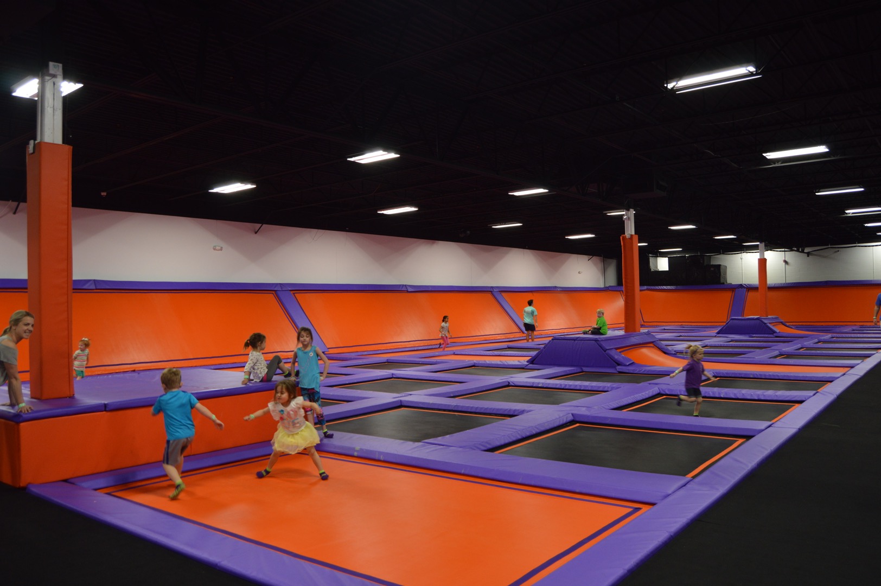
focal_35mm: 27
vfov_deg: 47.9
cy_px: 293
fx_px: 660
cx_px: 440
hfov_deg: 67.4
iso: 400
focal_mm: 18
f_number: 4.5
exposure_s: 1/80
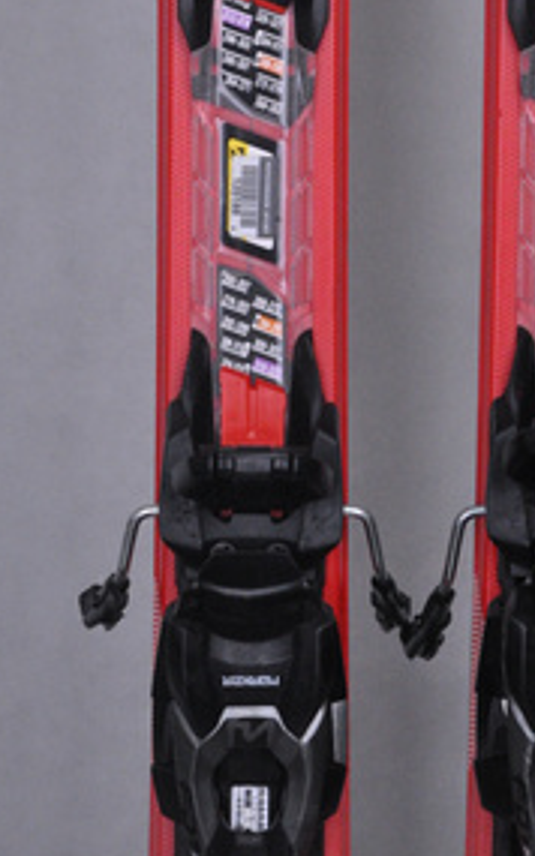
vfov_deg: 11.6
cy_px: 228
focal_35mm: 181
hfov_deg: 7.2
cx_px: 407
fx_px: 4220
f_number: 9.5
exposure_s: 1/125
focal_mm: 75
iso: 3200
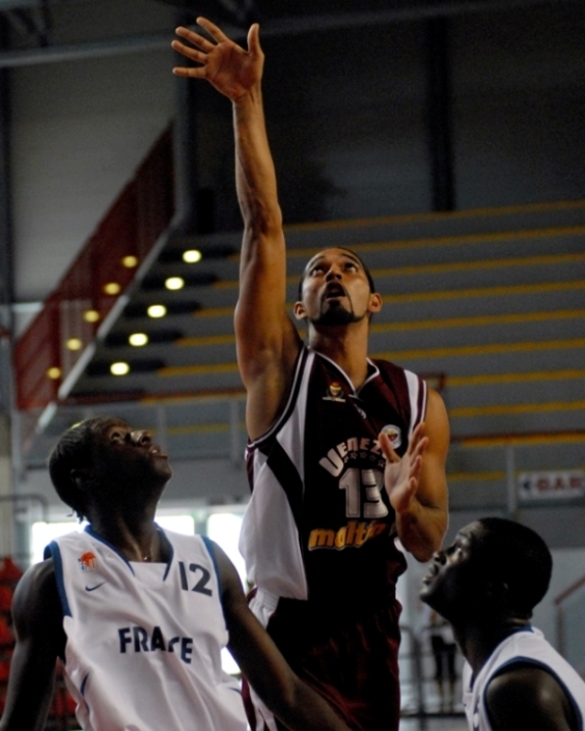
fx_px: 3160
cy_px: 374
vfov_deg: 13.2
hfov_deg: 10.6
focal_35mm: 146
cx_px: 291
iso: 1600
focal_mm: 86
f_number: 4
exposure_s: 1/500
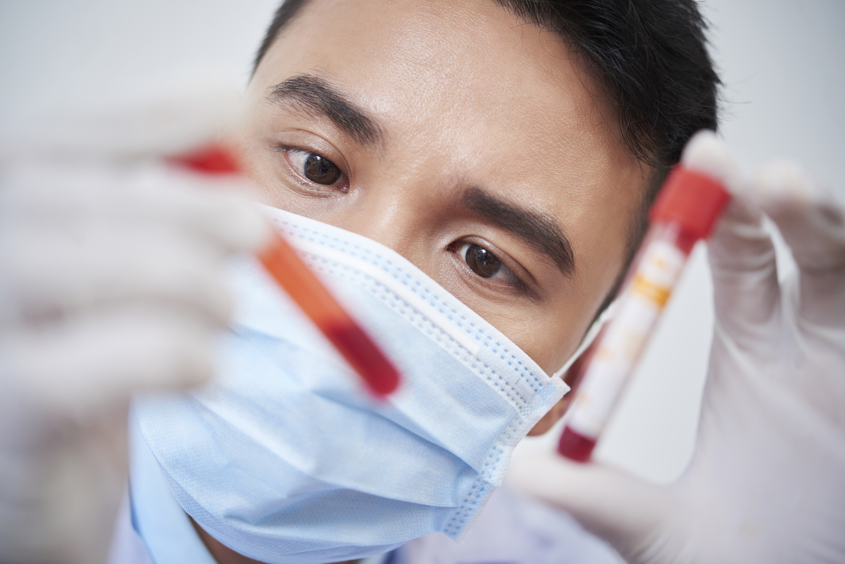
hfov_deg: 33.4
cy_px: 282
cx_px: 422
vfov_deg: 22.6
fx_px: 1409
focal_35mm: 60
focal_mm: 60
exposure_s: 1/200
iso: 125
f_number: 3
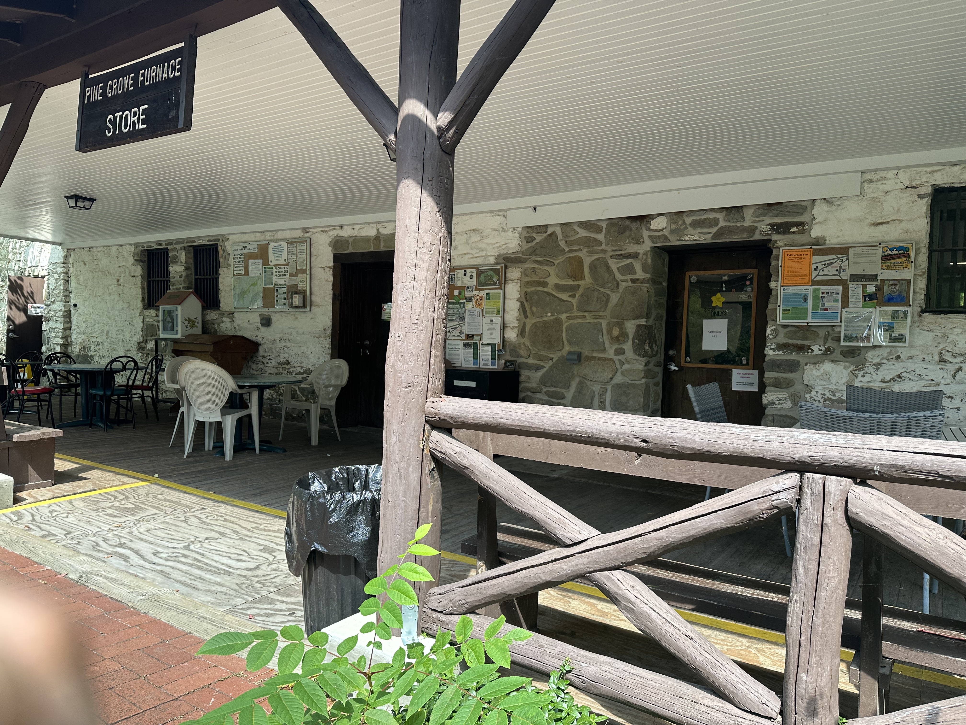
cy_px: 362
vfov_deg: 56.8
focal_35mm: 24
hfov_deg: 71.6
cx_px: 483
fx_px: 670
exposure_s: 1/558
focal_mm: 6.86
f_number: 1.78
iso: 80
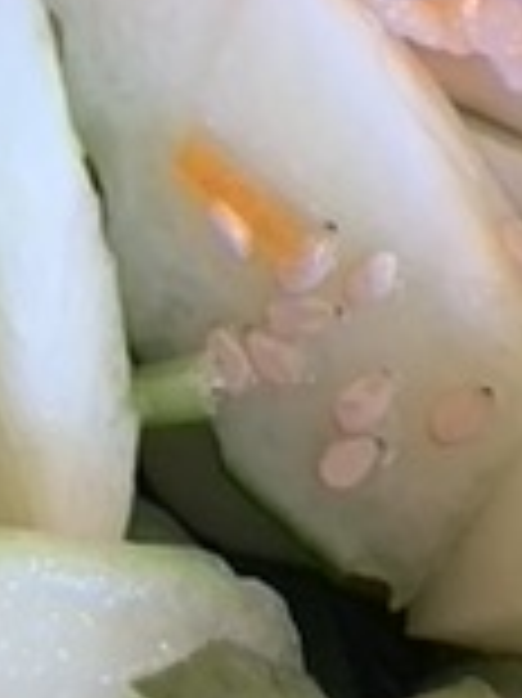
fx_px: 3463
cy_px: 144
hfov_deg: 8.6
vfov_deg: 11.5
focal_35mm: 172
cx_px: -45
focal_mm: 4.25
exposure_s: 1/60
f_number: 1.8
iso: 125
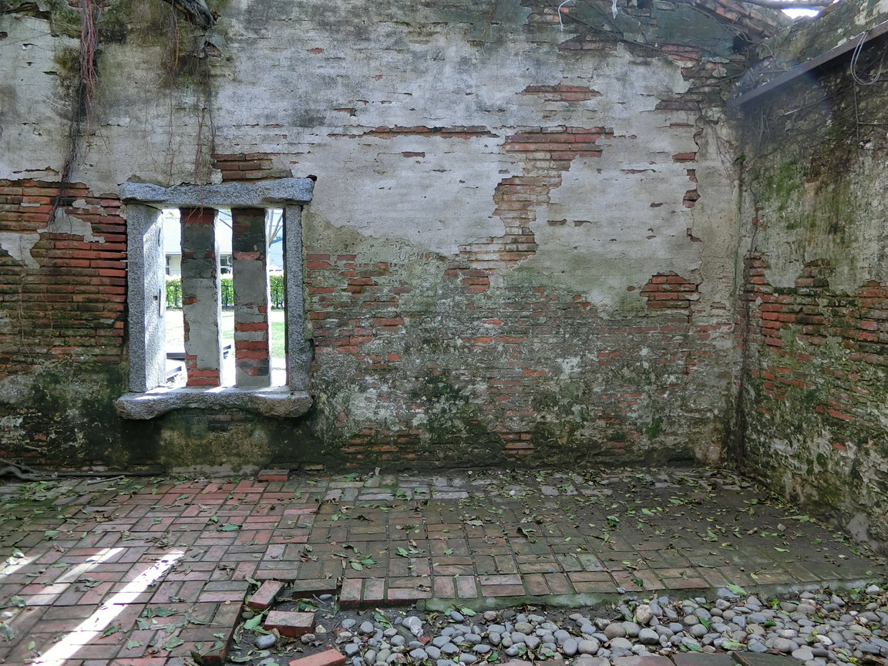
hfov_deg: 69.4
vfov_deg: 54.9
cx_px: 444
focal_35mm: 25
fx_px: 641
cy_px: 333
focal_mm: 5.4
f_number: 2.8
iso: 125
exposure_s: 1/125
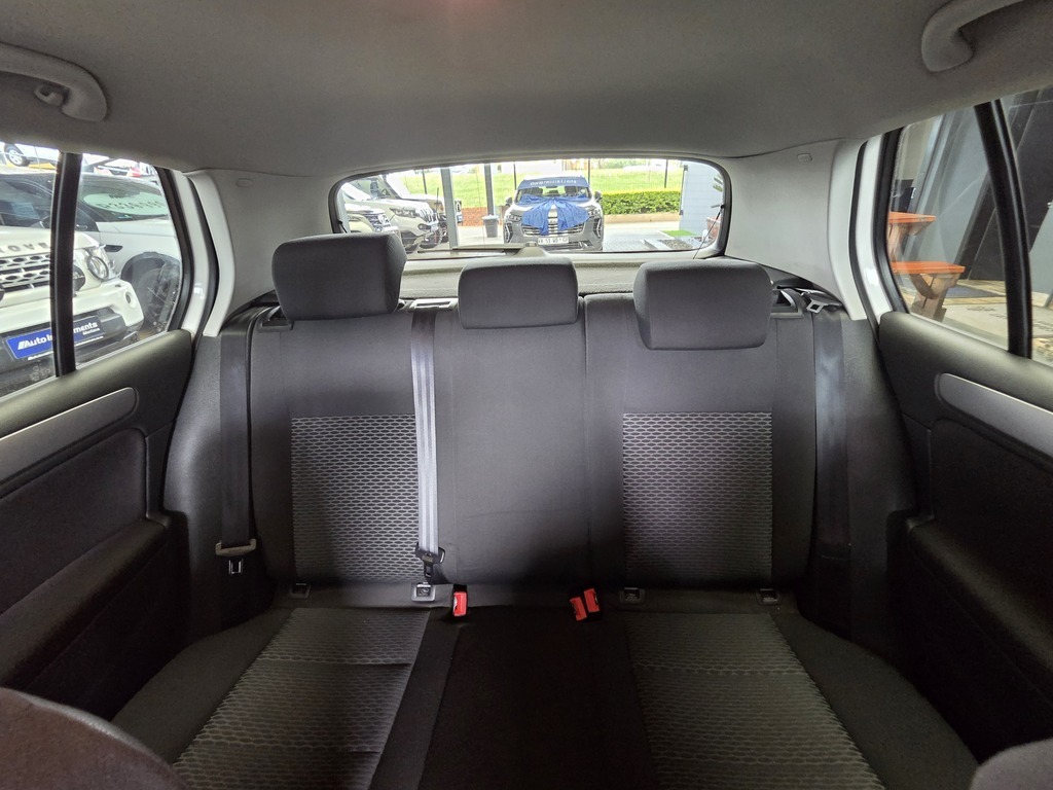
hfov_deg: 106.2
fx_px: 395
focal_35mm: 13
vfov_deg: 89.9
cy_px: 395
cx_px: 526
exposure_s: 1/50
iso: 800
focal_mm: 2.2
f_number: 2.2
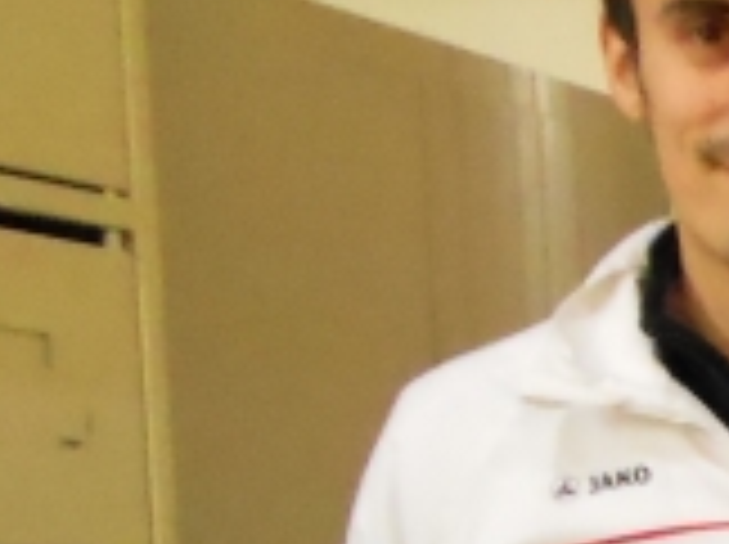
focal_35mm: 139
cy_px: 1068
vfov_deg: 9.9
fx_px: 2923
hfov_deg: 12.0
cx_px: 1642
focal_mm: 4.5
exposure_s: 1/160
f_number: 3.2
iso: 1600
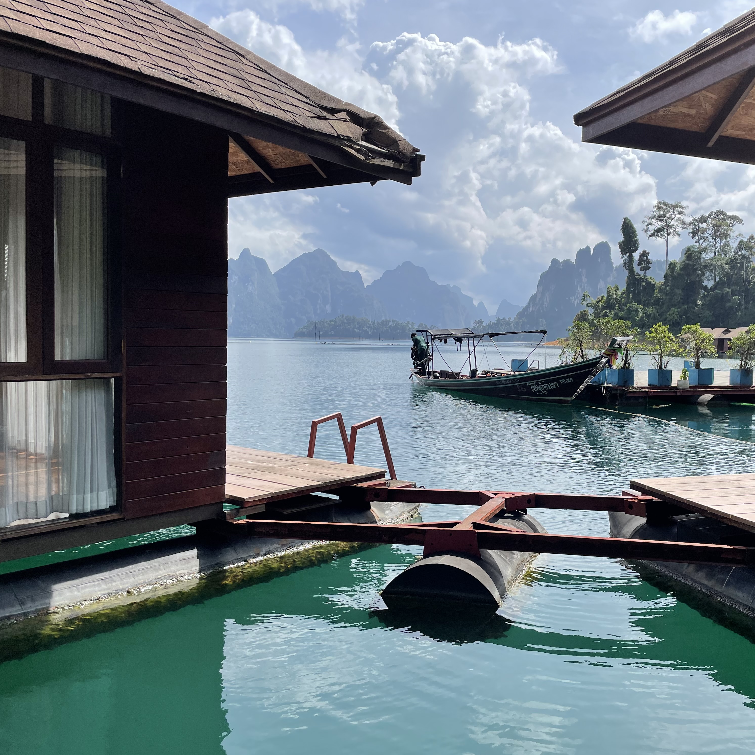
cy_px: 381
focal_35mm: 31
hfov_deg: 51.5
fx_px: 765
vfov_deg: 52.5
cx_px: 505
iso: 32
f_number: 1.6
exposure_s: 1/3861
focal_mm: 4.2
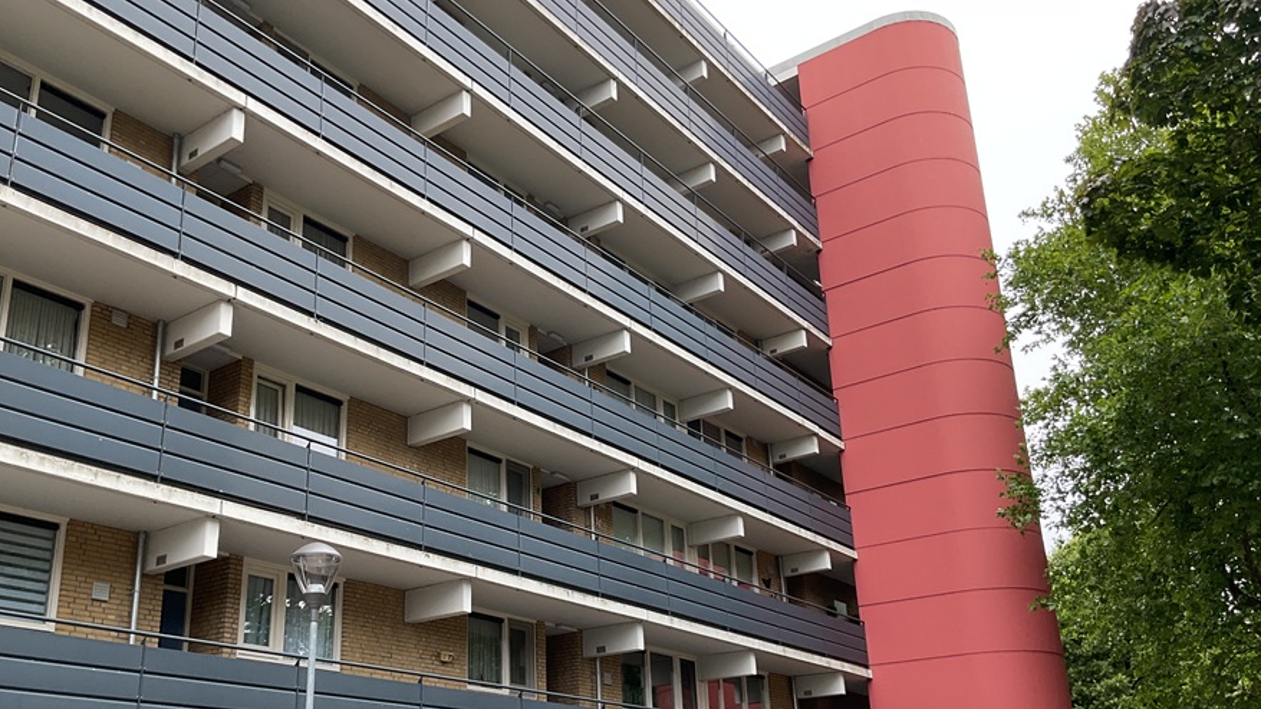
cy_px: 435
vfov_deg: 32.7
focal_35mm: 36
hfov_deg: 55.1
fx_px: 1204
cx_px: 556
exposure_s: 1/391
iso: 16
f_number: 1.8
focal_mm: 3
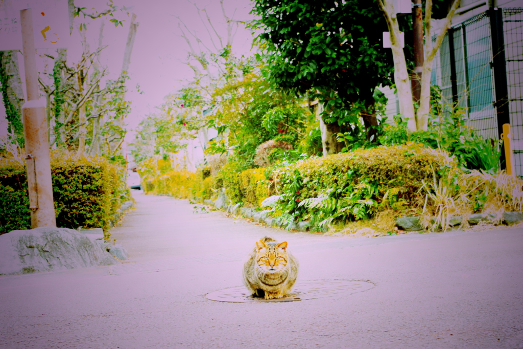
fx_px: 1089
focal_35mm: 75
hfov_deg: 27.0
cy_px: 174
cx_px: 262
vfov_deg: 18.2
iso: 640
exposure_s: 1/100
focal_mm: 50
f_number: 8
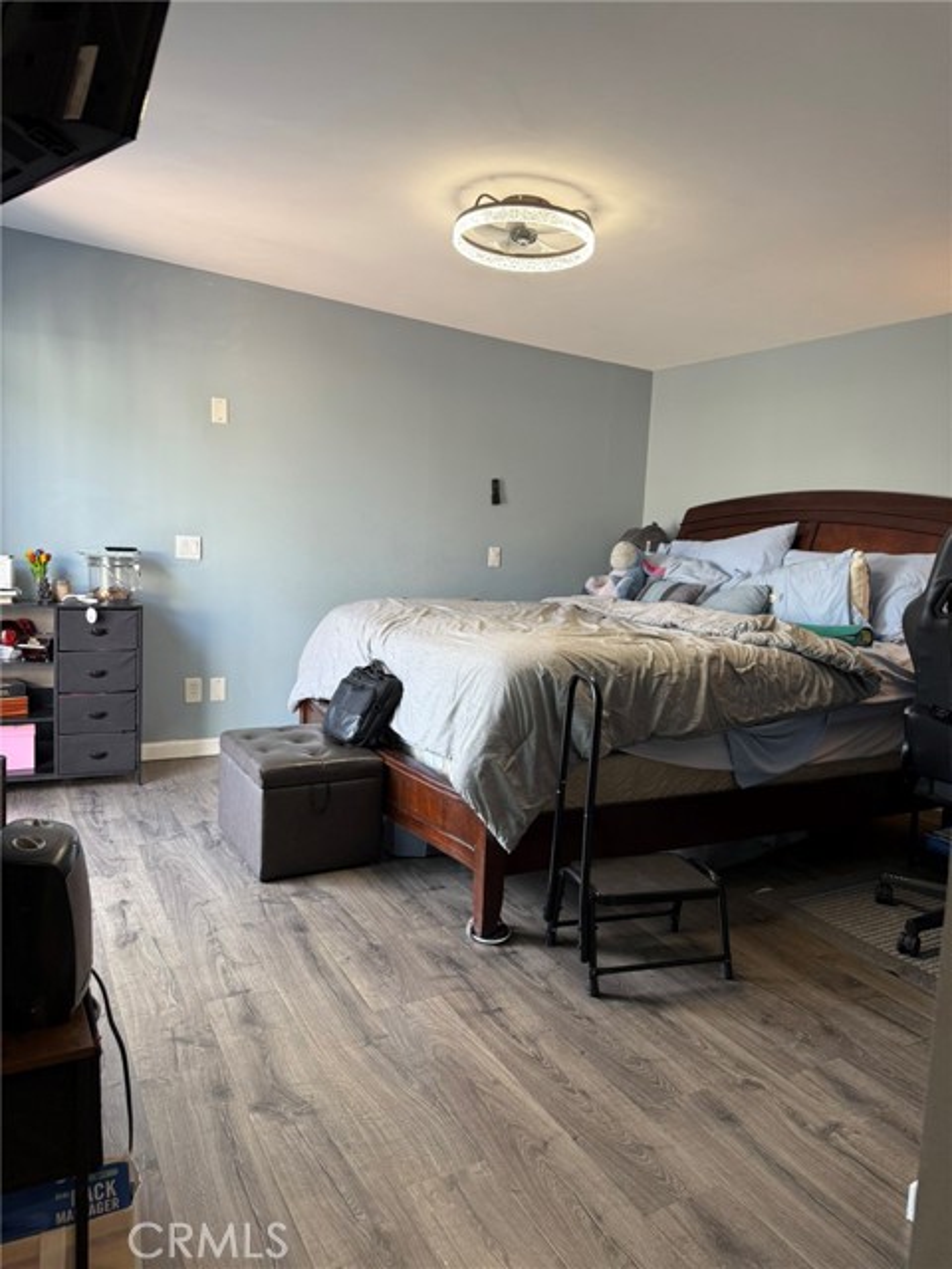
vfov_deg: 71.6
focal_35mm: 24
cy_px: 634
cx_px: 476
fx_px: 880
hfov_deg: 56.8
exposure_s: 1/120
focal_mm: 6.76
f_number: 1.78
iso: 160
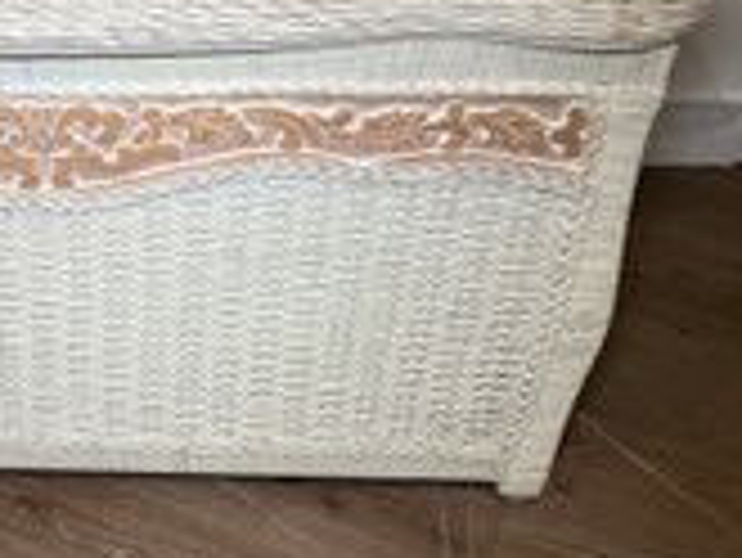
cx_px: 47
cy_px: 115
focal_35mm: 54
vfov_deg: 26.6
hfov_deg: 33.3
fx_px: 1158
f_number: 1.5
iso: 125
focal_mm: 5.7
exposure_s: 1/120
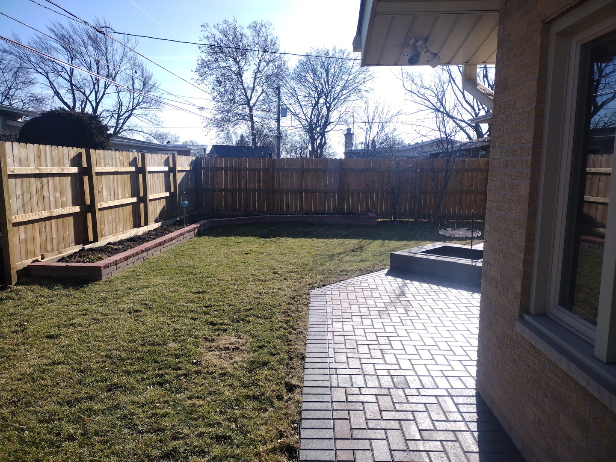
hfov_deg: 65.3
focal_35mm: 27
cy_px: 231
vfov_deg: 51.4
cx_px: 308
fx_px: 480
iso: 100
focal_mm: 4.71
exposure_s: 1/1855
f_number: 1.7
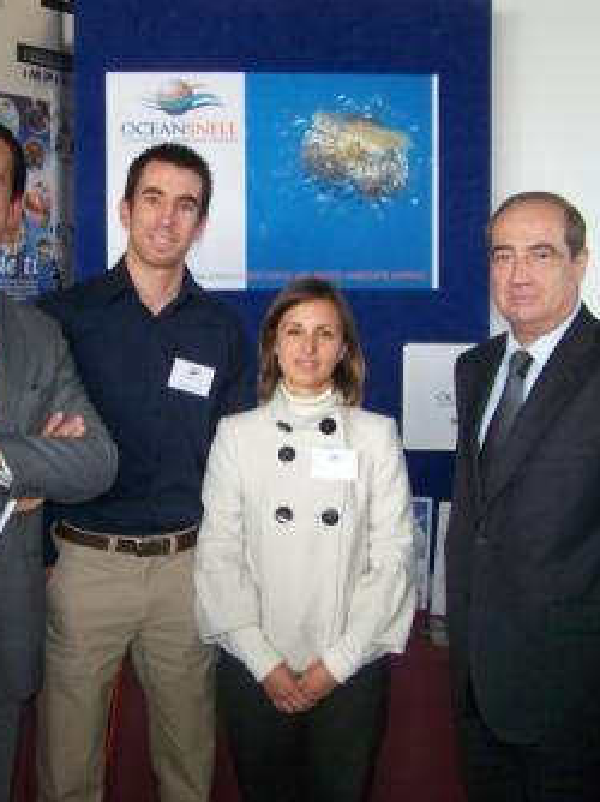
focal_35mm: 51
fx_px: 1180
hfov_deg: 28.2
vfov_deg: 37.5
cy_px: 401
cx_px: 161
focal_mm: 6.3
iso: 200
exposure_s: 1/50
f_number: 2.8
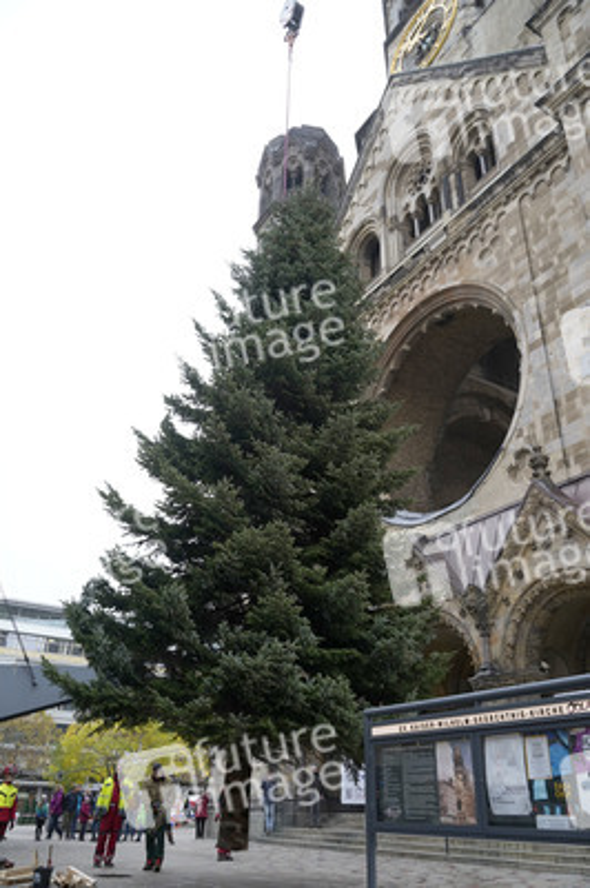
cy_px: 444
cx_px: 295
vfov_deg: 65.5
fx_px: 689
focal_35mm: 28
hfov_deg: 46.3
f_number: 6.3
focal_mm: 28
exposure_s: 1/100
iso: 640
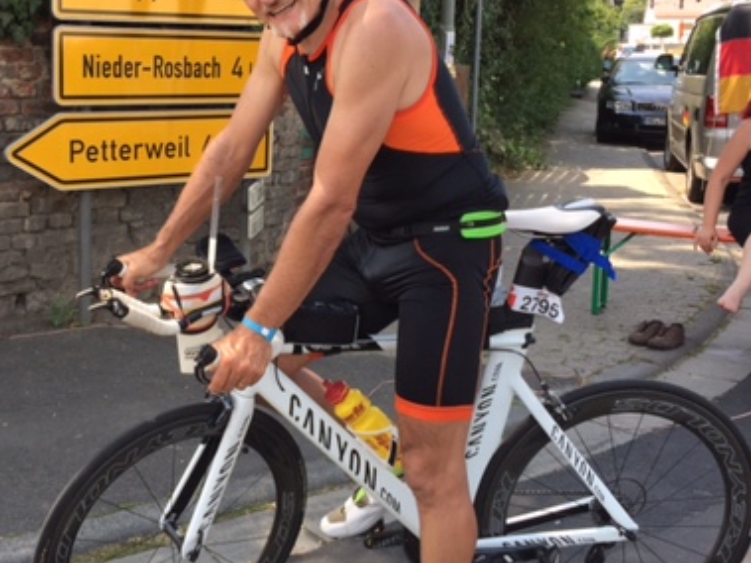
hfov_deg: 38.5
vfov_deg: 29.6
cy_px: 258
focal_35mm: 49
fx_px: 1063
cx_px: 250
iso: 32
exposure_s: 1/439
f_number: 2.2
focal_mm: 4.15
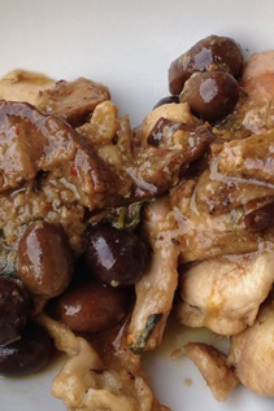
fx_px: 1051
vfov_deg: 22.1
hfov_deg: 14.8
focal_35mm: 92
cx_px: 138
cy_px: 223
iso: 50
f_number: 2.4
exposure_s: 1/283
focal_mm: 4.28
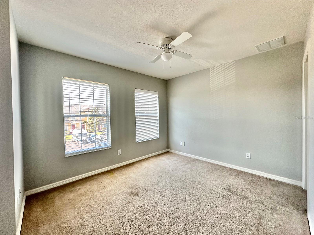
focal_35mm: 14
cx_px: 157
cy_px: 118
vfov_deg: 85.7
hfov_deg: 102.1
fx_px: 127
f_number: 2.2
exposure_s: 1/99
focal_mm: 2.22
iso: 100
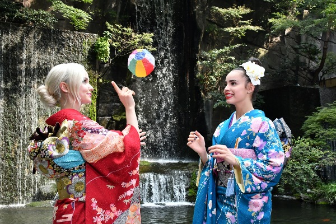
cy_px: 112
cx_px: 168
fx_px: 392
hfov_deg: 46.4
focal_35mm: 42
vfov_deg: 31.9
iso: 800
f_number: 8
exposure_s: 1/250
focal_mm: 28
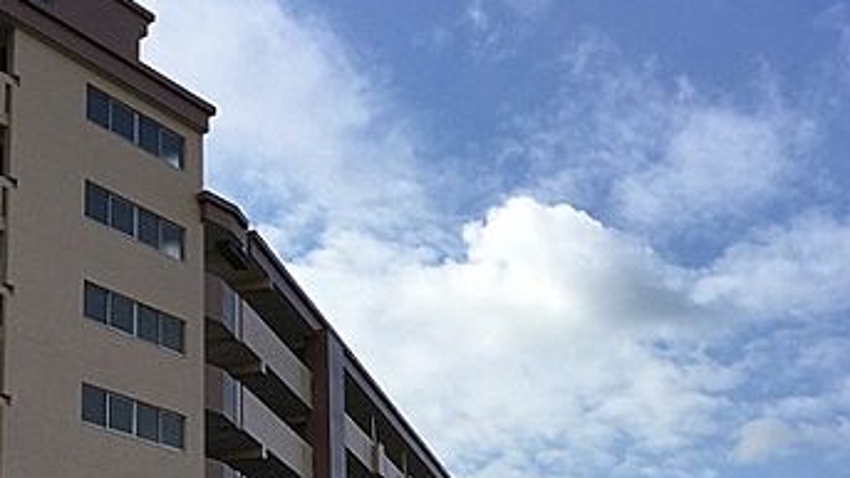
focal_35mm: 59
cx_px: 419
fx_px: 1330
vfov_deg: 19.6
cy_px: 518
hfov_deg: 35.4
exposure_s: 1/1631
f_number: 2.4
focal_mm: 3.3
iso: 25
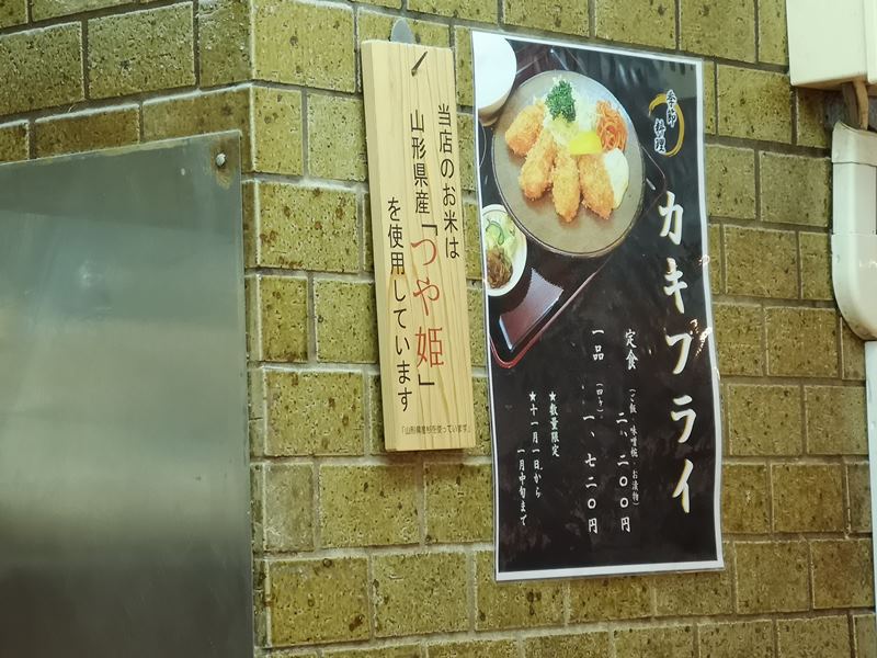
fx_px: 3192
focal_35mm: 126
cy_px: 329
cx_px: 438
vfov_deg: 11.8
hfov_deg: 15.6
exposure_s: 1/33.3
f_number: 2.4
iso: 200
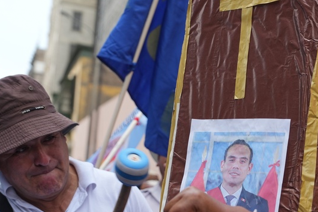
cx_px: 242
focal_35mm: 87
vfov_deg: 15.6
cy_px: 178
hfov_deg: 23.1
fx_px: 768
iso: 400
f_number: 4
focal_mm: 45
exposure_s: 1/1600
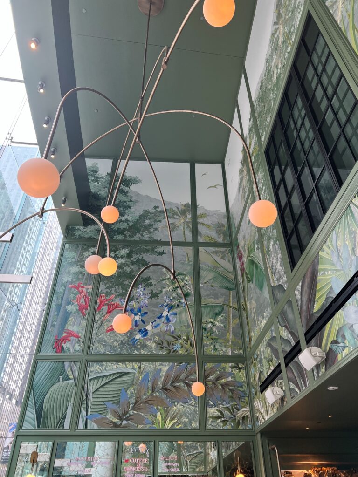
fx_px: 359
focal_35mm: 26
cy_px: 238
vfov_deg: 67.3
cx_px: 179
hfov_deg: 53.1
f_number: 1.5
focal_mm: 5.7
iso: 80
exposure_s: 1/120
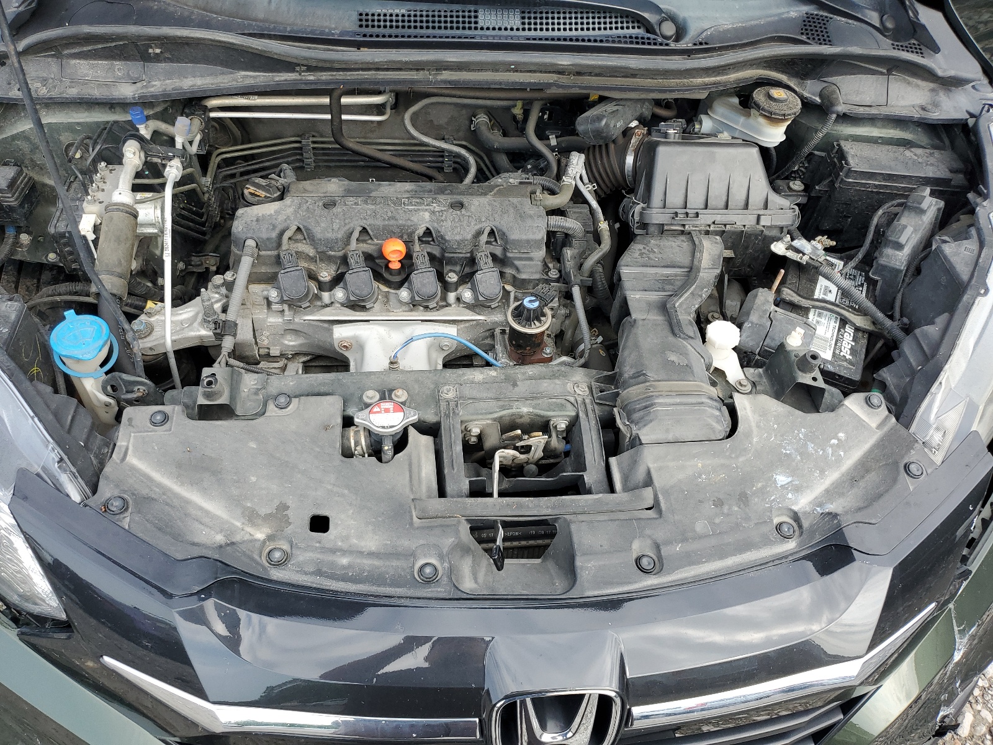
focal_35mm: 26
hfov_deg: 67.3
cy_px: 372
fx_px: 746
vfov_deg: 53.1
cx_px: 496
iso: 50
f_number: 1.5
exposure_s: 1/667
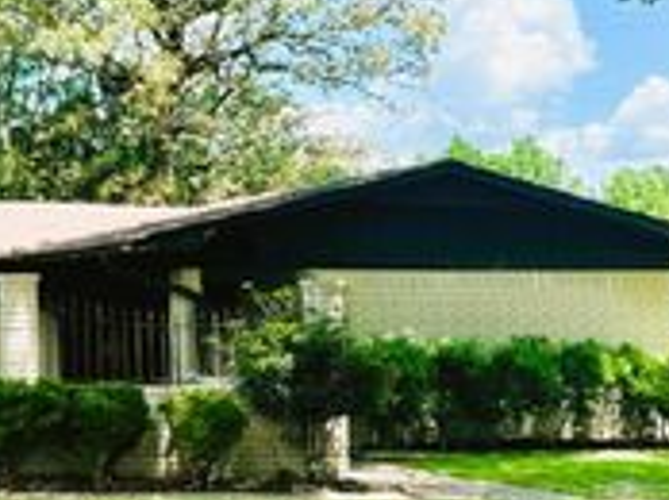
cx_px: -188
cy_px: 137
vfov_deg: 21.1
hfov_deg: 24.7
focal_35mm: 69
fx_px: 1332
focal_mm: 6.86
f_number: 1.78
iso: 80
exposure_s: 1/1131
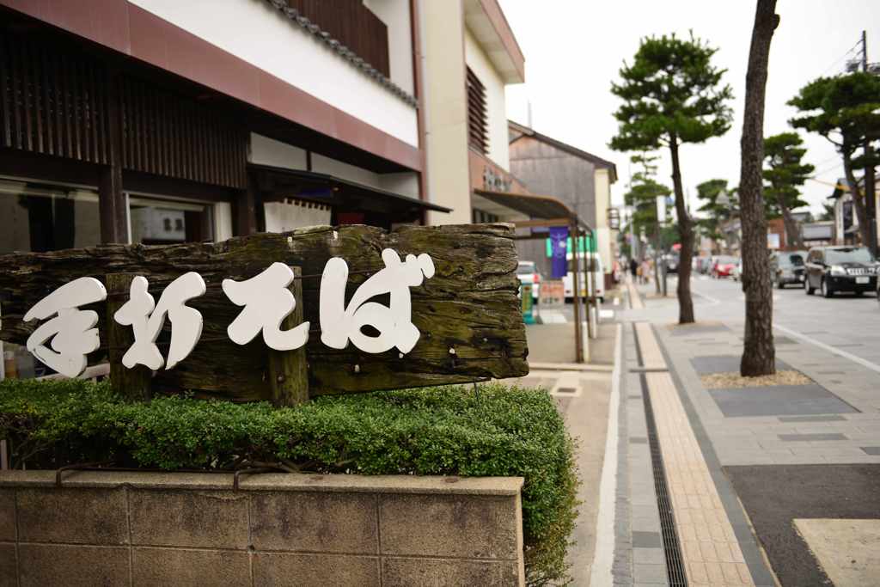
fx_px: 831
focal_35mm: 34
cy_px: 294
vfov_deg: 38.9
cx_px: 440
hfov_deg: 55.8
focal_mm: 34
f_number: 2.8
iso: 100
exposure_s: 1/160
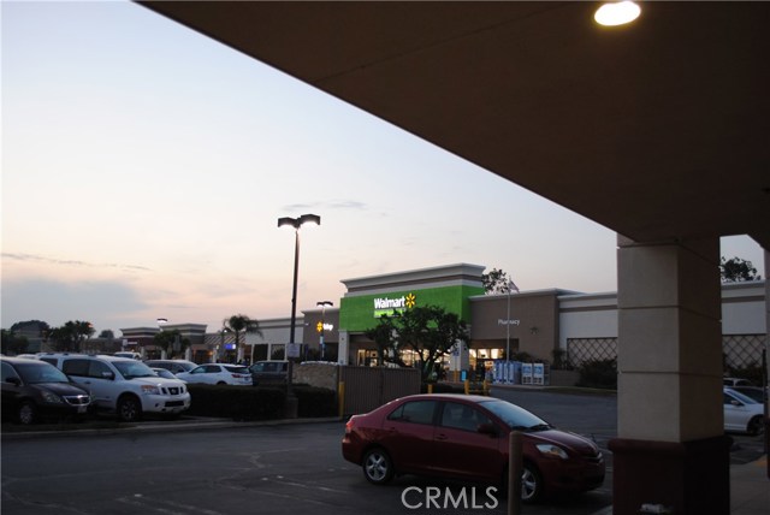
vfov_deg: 40.0
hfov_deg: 57.2
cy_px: 258
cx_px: 385
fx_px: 706
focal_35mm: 33
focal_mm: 22
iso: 200
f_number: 4
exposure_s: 1/30
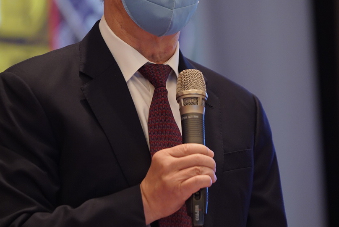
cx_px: 162
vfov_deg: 3.5
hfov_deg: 5.2
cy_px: 53
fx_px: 3732
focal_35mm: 396
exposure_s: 1/200
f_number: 2.8
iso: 2000
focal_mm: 198
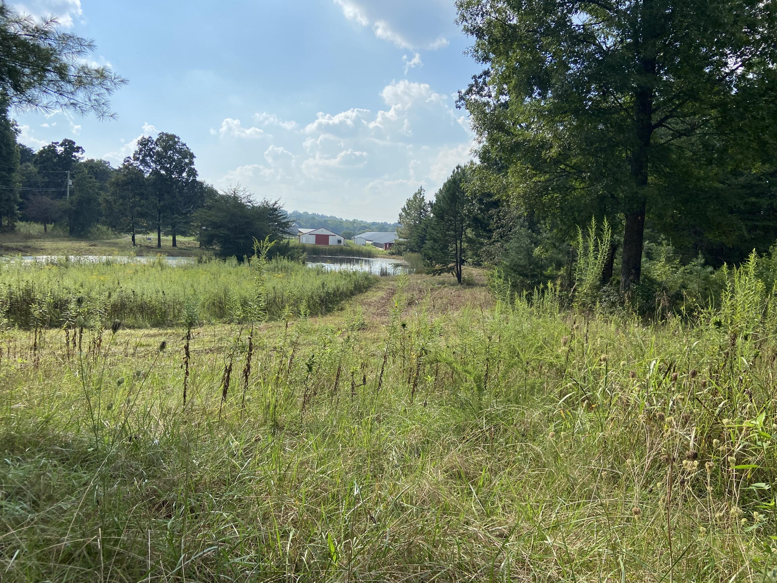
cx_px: 388
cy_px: 292
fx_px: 584
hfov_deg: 67.3
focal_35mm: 26
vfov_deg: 53.1
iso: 32
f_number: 1.8
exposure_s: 1/3731
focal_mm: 4.25
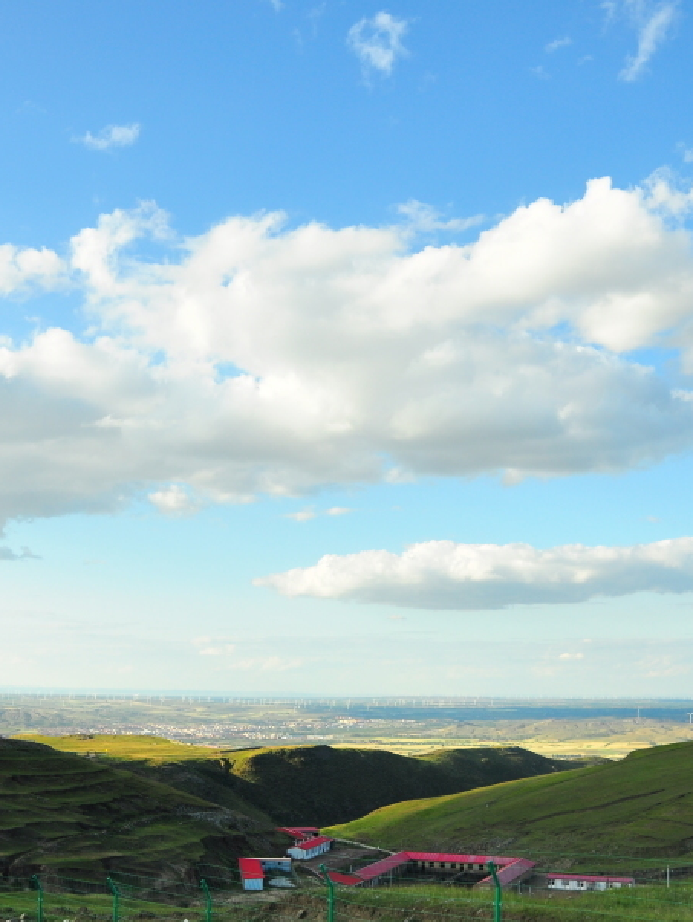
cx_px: 333
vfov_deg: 42.9
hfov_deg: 32.9
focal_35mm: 44
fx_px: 1173
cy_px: 443
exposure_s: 1/500
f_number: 5.6
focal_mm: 18
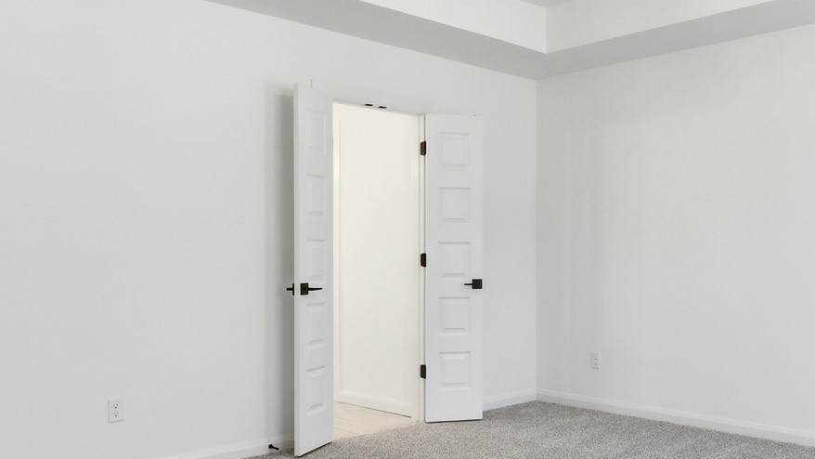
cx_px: 496
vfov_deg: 34.7
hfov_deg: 57.5
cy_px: 233
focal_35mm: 34
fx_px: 735
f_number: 9
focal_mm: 10
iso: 250
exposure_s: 1/125
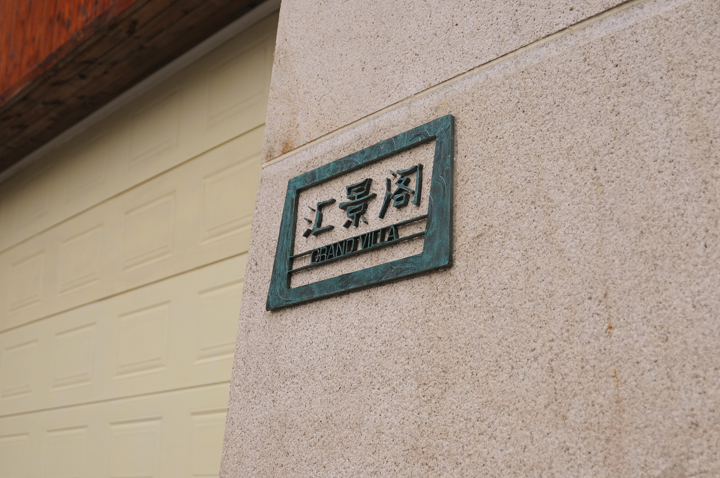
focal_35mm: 52
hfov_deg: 37.9
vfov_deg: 25.7
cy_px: 239
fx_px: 1049
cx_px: 360
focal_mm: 35
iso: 200
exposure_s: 1/60
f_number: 4.5
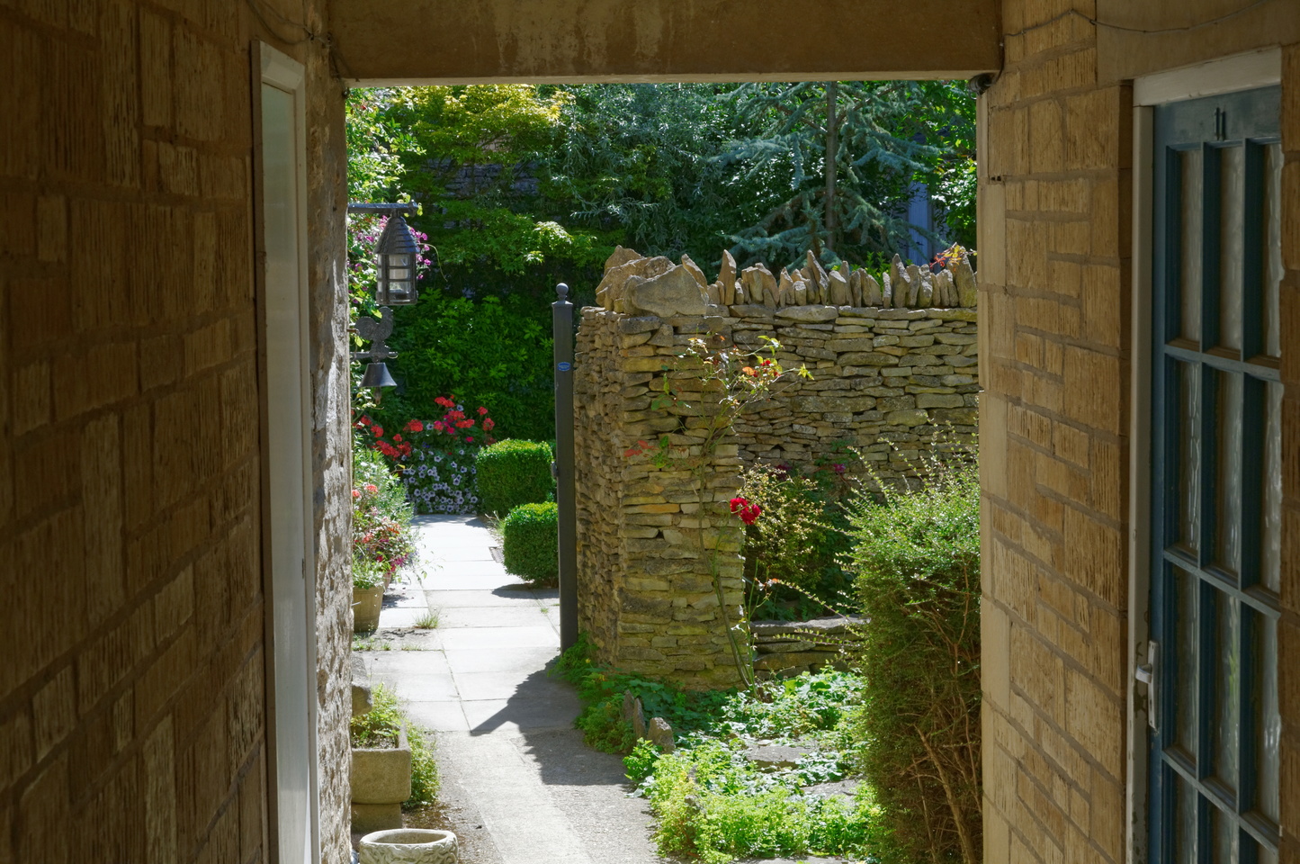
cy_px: 432
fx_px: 2435
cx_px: 650
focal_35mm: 68
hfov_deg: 29.9
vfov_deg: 20.1
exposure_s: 1/125
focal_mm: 45
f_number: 11
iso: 200
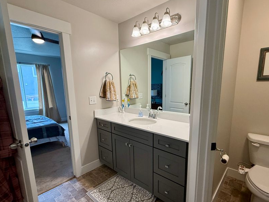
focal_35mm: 18
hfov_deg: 87.6
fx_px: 140
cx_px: 144
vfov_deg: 71.5
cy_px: 110
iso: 160
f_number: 2.2
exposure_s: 1/120
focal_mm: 2.22
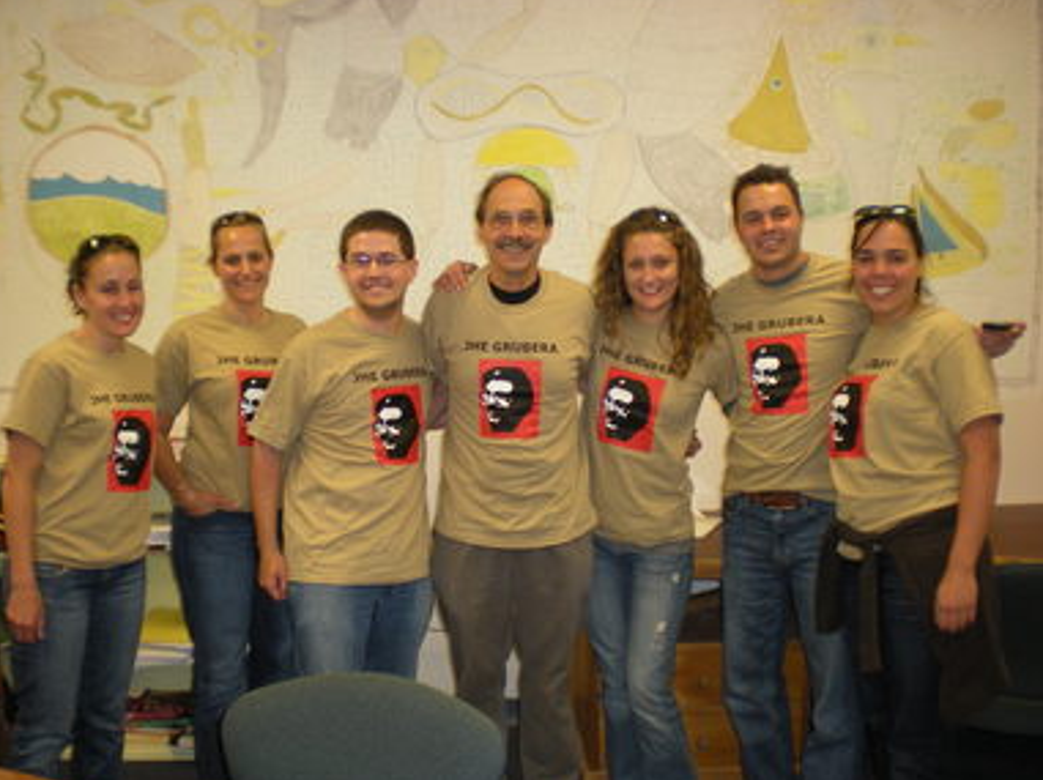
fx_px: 1174
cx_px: 511
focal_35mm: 39
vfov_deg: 36.8
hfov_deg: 47.9
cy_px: 387
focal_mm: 6.3
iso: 129
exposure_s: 1/30
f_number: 3.1
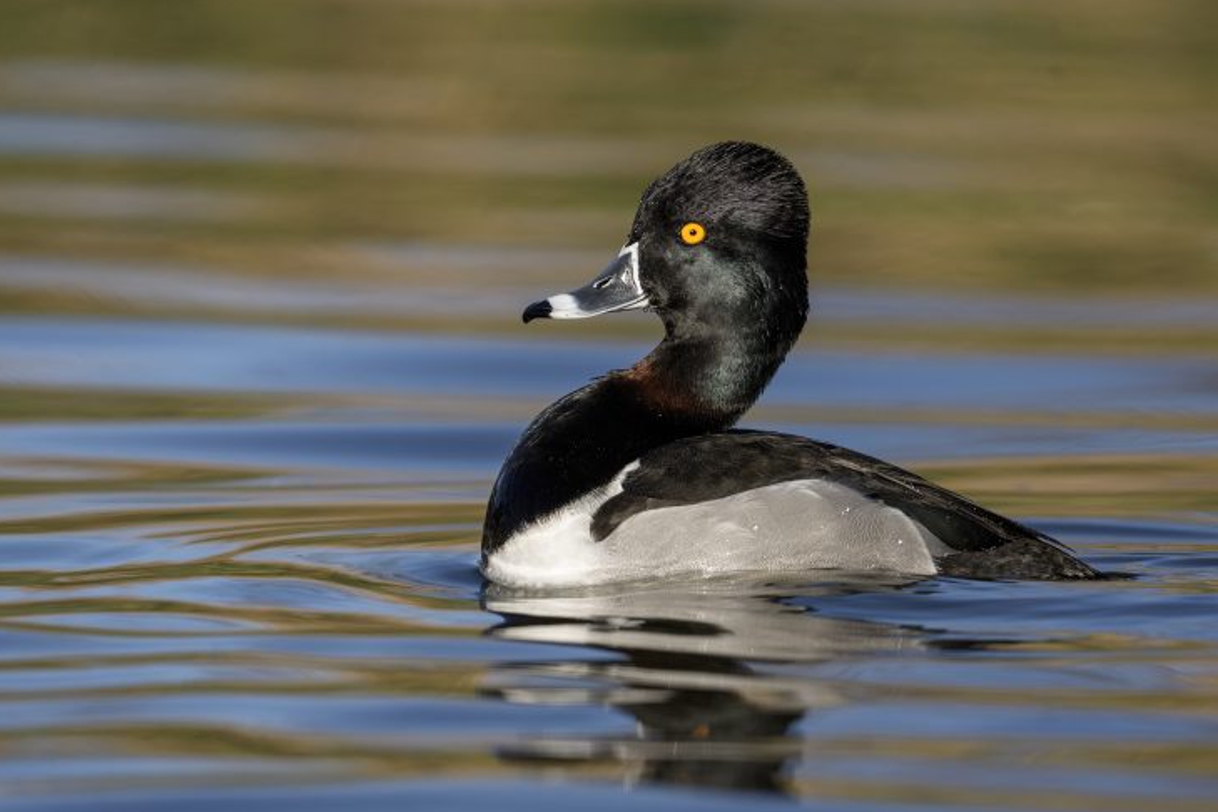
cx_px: 635
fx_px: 25847
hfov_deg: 2.7
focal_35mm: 764
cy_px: 412
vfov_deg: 1.8
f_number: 8
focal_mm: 696
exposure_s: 1/1600
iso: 500
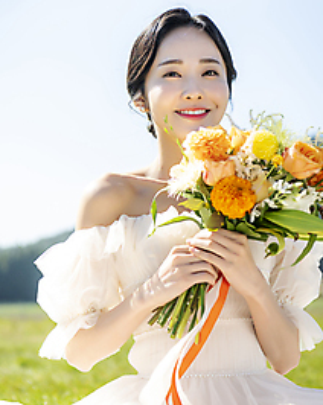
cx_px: 139
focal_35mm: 99
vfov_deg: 19.4
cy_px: 189
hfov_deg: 15.5
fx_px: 1186
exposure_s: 1/500
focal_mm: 70
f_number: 4
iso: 125
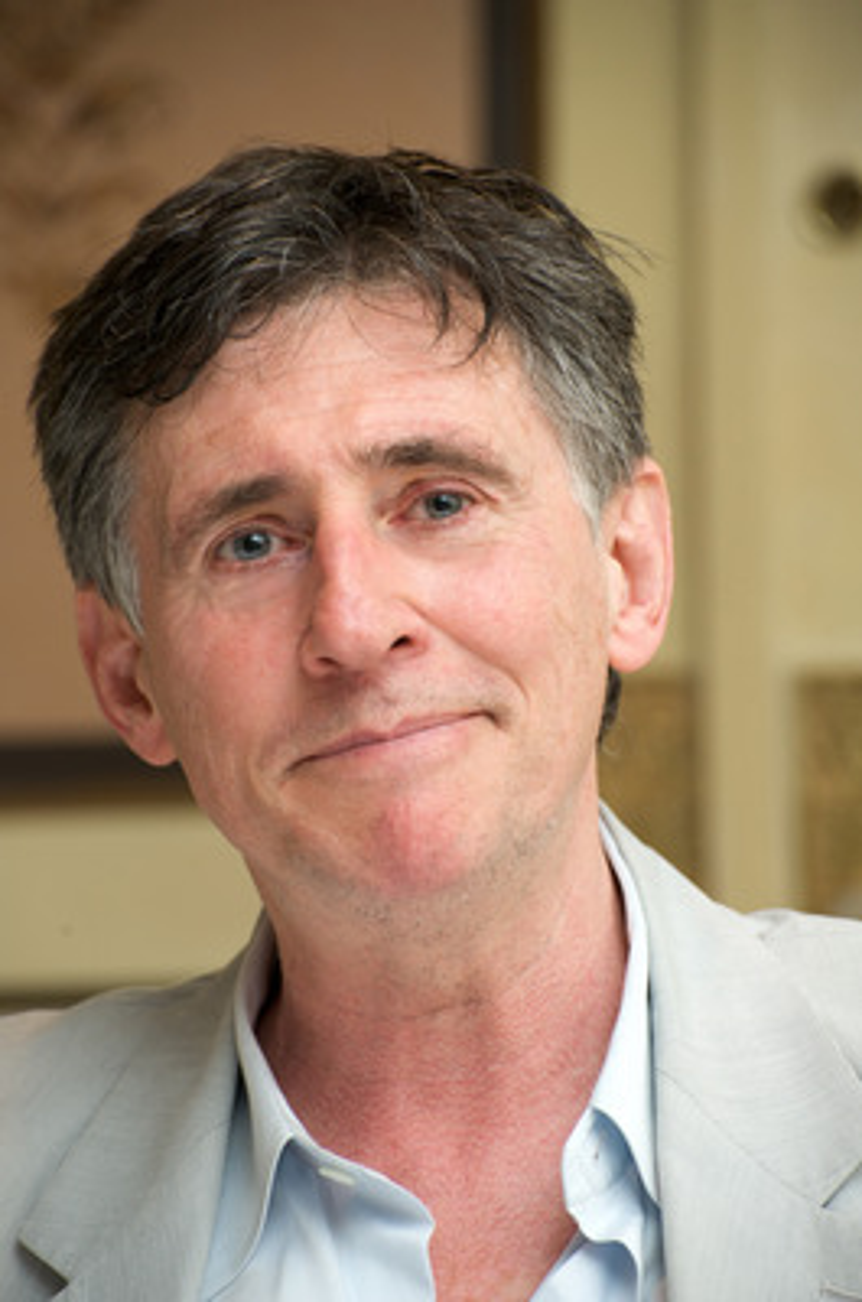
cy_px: 651
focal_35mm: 165
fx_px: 5952
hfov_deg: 8.3
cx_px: 431
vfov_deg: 12.5
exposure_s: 1/60
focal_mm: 165
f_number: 7.1
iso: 400
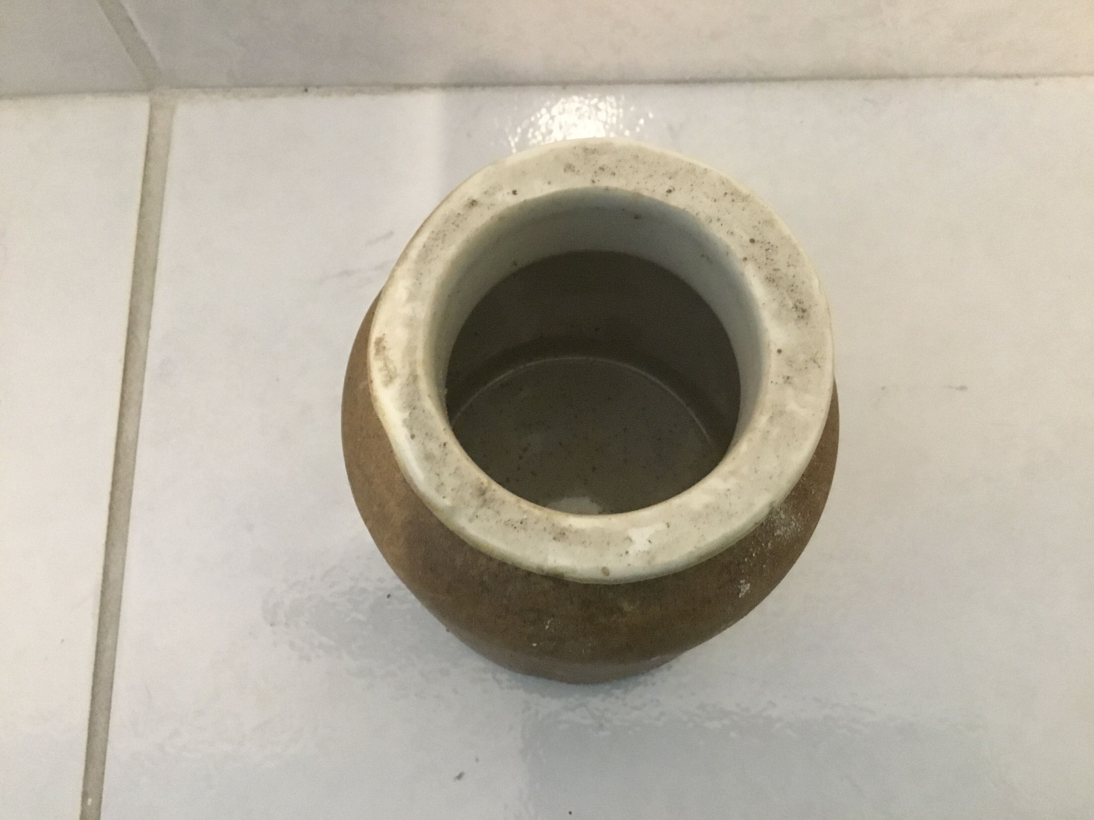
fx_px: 980
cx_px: 547
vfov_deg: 45.4
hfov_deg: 58.4
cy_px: 410
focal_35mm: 31
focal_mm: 3.3
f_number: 2.4
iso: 320
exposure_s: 1/17
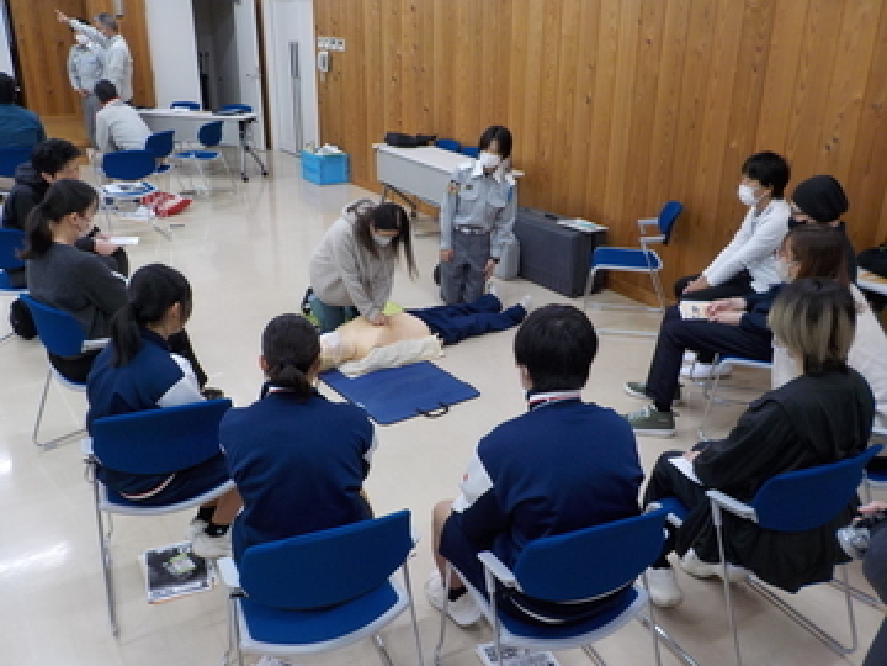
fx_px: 769
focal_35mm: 30
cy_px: 333
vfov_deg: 46.8
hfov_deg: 60.0
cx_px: 444
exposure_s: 1/30
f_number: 3.3
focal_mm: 4.1
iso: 125
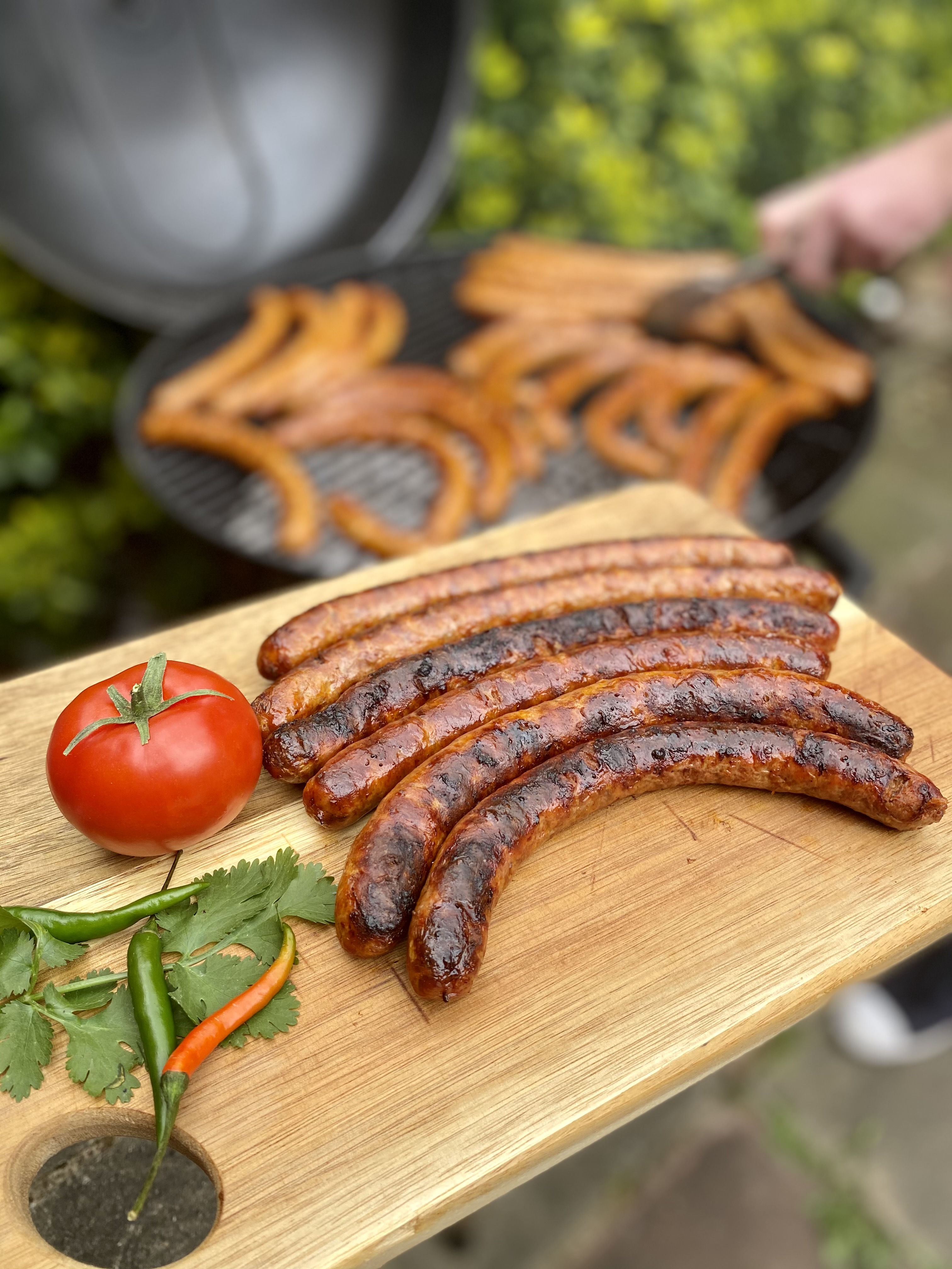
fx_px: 953
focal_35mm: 26
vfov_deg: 67.3
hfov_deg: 53.1
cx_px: 476
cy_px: 634
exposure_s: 1/276
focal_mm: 4.25
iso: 32
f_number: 1.8
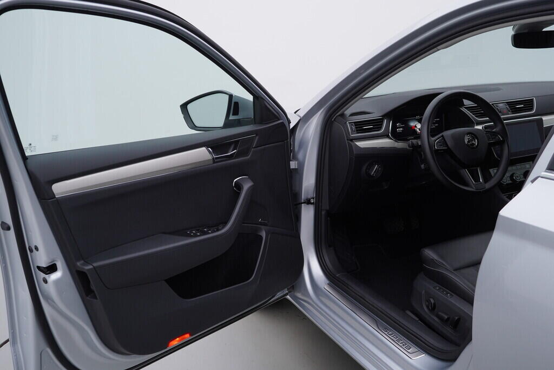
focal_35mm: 36
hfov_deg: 53.1
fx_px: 554
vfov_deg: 36.9
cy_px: 185
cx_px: 277
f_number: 4
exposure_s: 1/80
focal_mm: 24
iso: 125
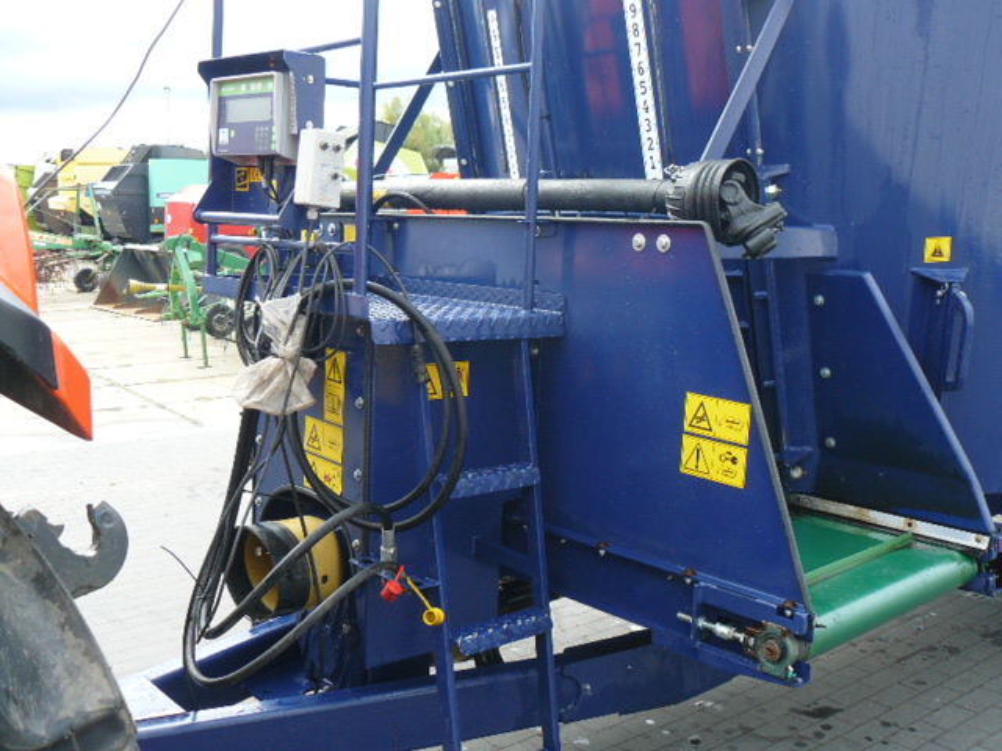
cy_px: 376
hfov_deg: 51.4
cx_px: 501
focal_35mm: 36
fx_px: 1042
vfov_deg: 39.7
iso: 100
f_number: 4
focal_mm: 6
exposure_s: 1/100
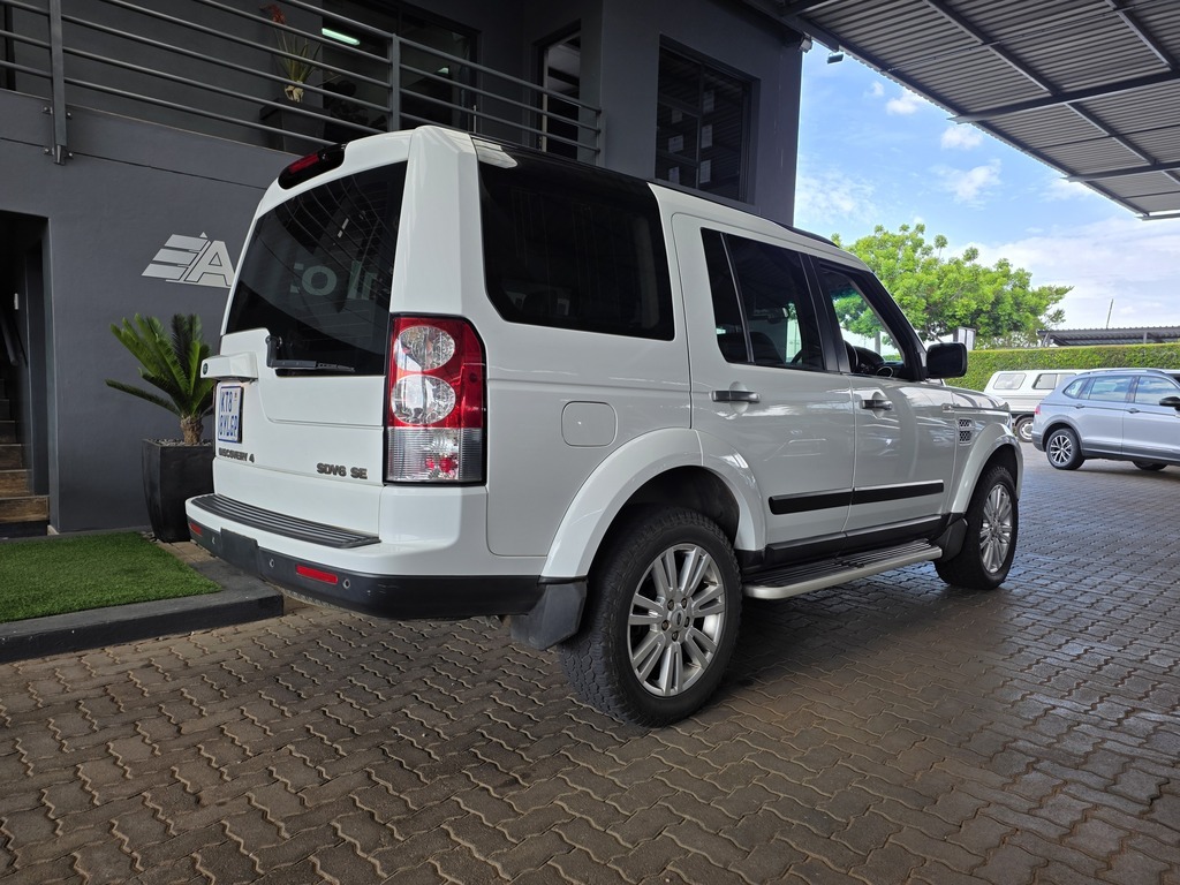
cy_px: 442
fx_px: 784
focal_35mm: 23
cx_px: 590
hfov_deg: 73.9
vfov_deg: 58.9
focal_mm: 6.25
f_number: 1.7
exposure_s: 1/359
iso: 32
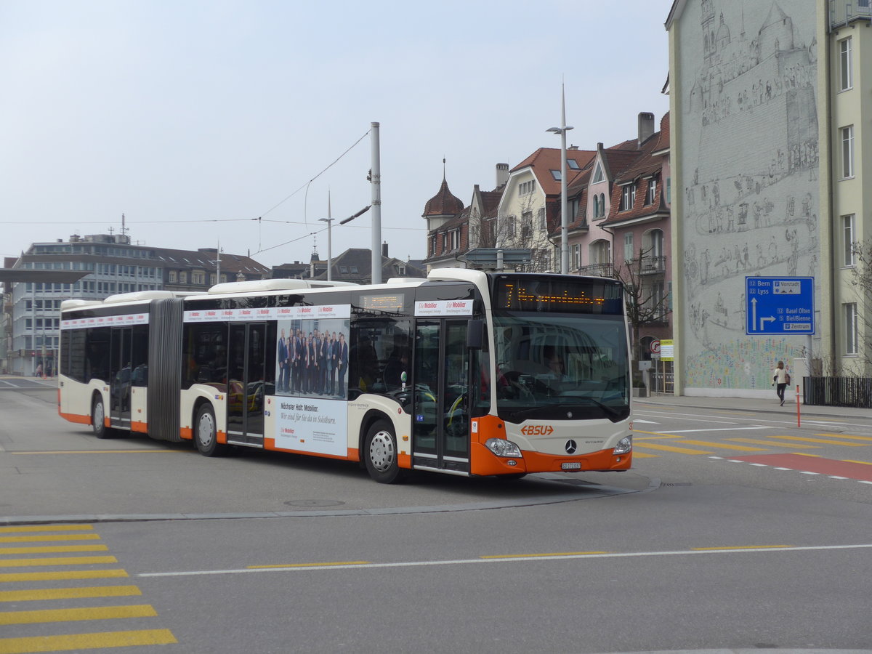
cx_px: 436
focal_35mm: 59
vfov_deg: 24.8
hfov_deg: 32.7
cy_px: 327
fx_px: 1486
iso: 80
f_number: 3.7
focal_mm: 12.7
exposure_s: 1/1300
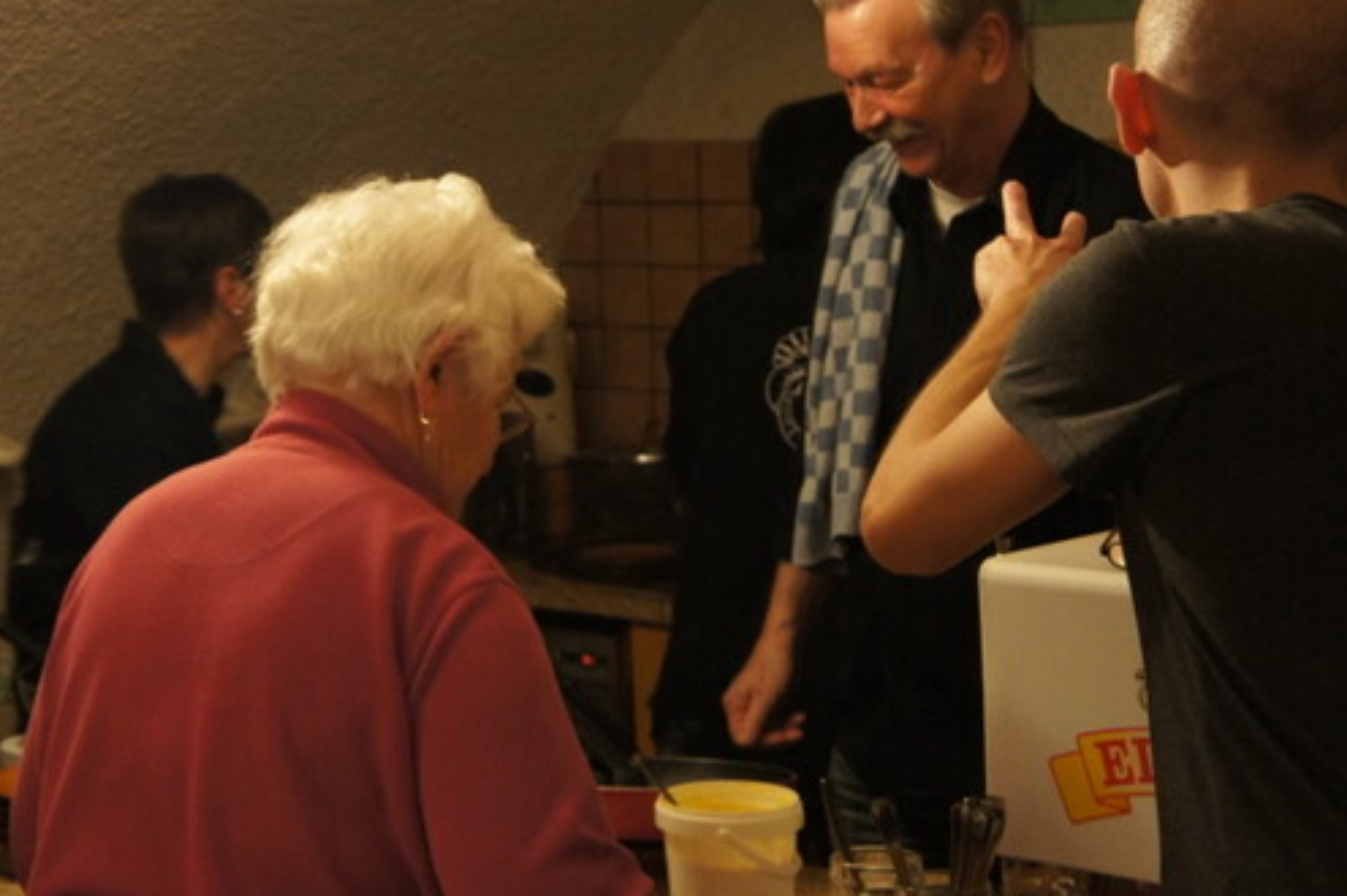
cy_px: 288
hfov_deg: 21.8
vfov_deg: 14.8
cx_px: 204
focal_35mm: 92
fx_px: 3435
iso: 1600
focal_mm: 35
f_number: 4.5
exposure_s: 1/40
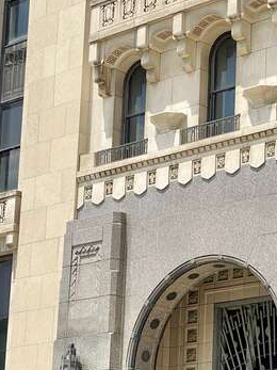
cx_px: 246
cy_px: 270
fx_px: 1281
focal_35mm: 120
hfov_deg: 12.3
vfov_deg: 16.4
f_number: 2
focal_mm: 6
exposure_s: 1/1776
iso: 20
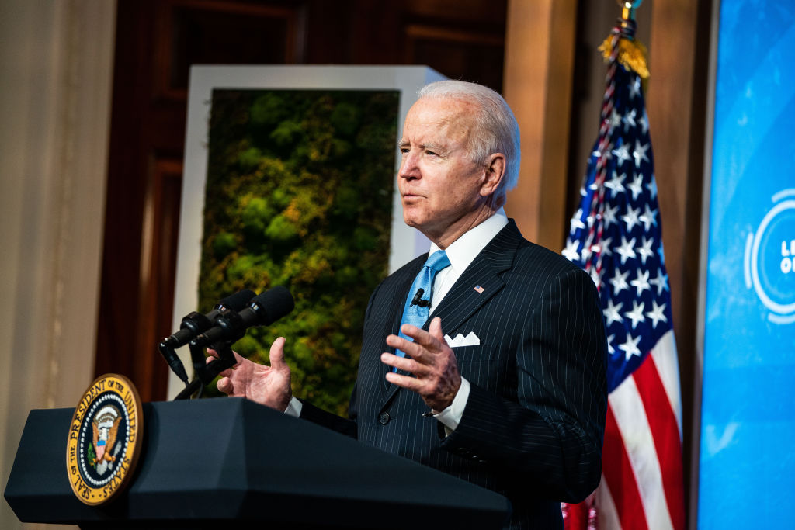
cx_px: 398
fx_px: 3313
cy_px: 265
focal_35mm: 150
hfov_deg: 13.7
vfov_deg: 9.2
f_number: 2.8
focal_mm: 150
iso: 2000
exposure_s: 1/320
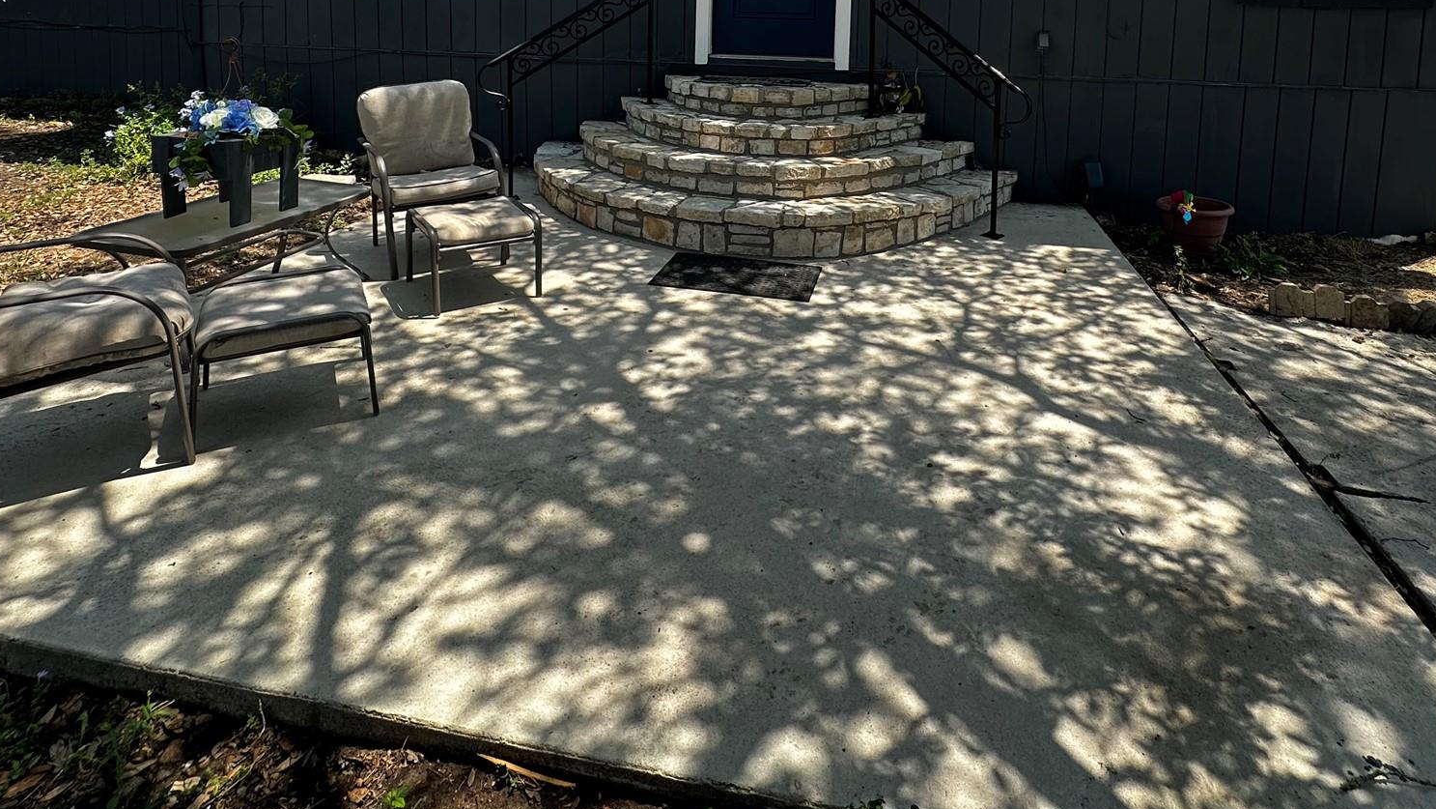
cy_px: 79
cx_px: 765
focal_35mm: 21
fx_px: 800
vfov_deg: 48.0
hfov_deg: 83.7
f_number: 2.2
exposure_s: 1/553
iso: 40
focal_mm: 2.22
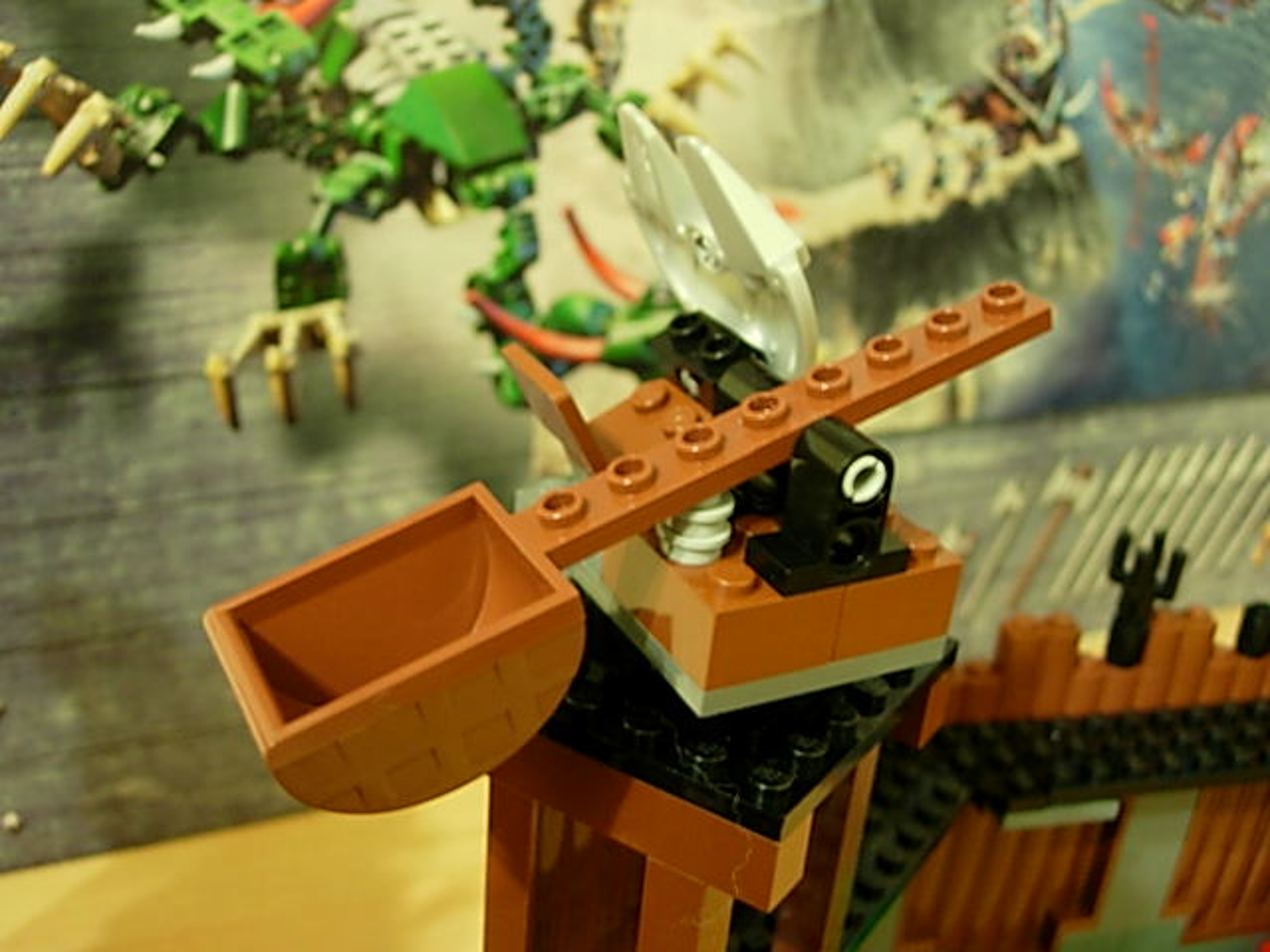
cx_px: 635
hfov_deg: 49.0
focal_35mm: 38
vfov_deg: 37.7
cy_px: 476
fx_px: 1394
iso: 200
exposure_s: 1/1.9
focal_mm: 7.8
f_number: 2.8
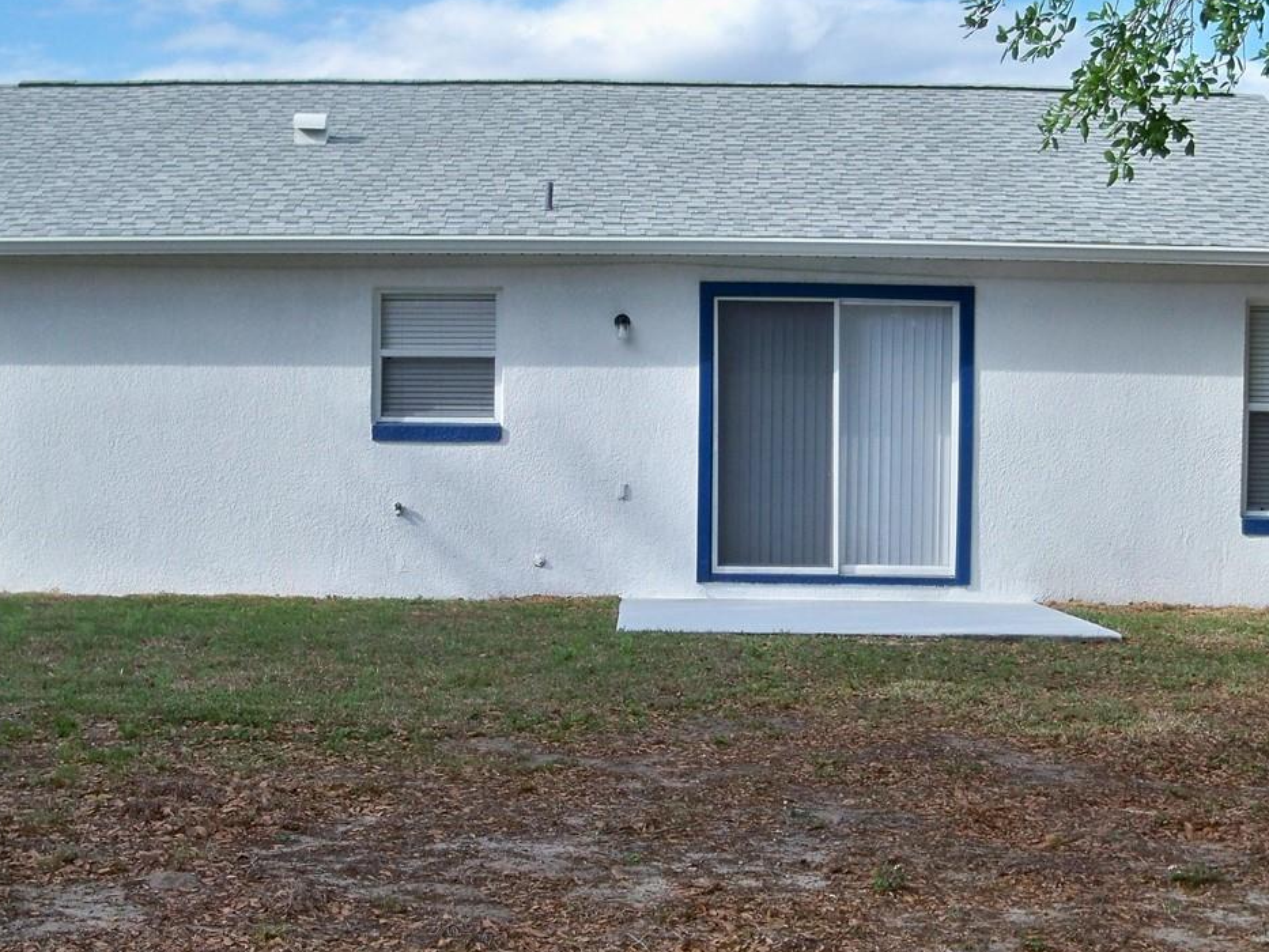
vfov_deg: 24.2
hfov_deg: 32.2
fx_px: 2200
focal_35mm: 60
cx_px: 641
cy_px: 688
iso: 64
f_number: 3.5
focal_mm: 6.2
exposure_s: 1/400
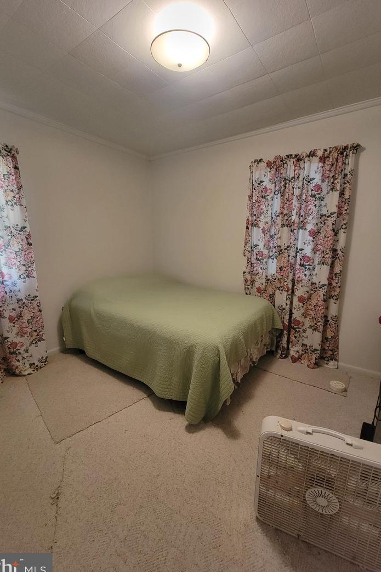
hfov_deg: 81.1
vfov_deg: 104.3
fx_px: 222
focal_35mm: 14
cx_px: 178
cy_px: 288
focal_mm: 2.2
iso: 640
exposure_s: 1/30
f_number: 2.2
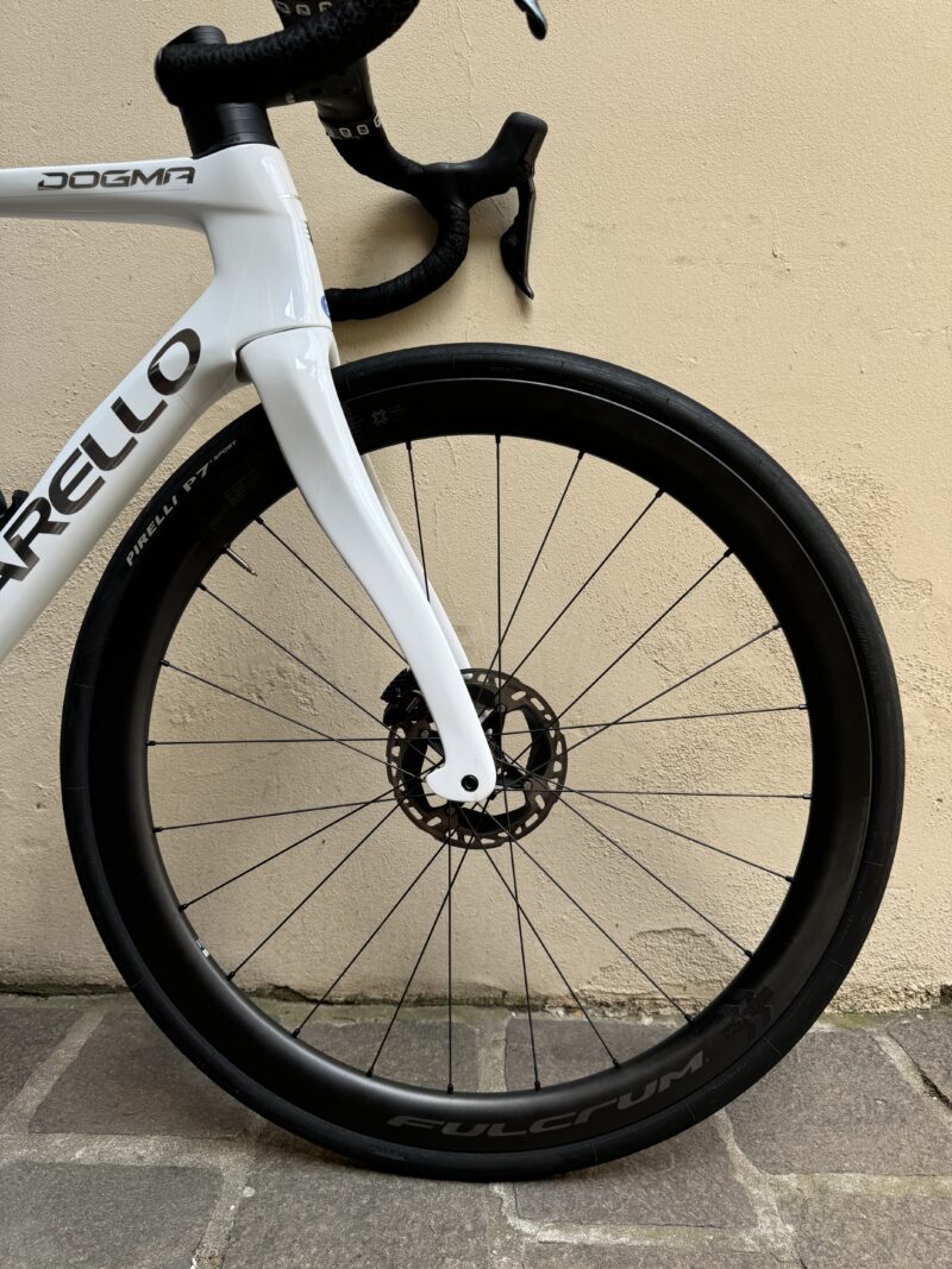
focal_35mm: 24
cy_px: 634
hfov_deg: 56.8
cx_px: 476
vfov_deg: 71.6
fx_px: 880
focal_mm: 6.76
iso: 80
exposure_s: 1/912
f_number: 1.78
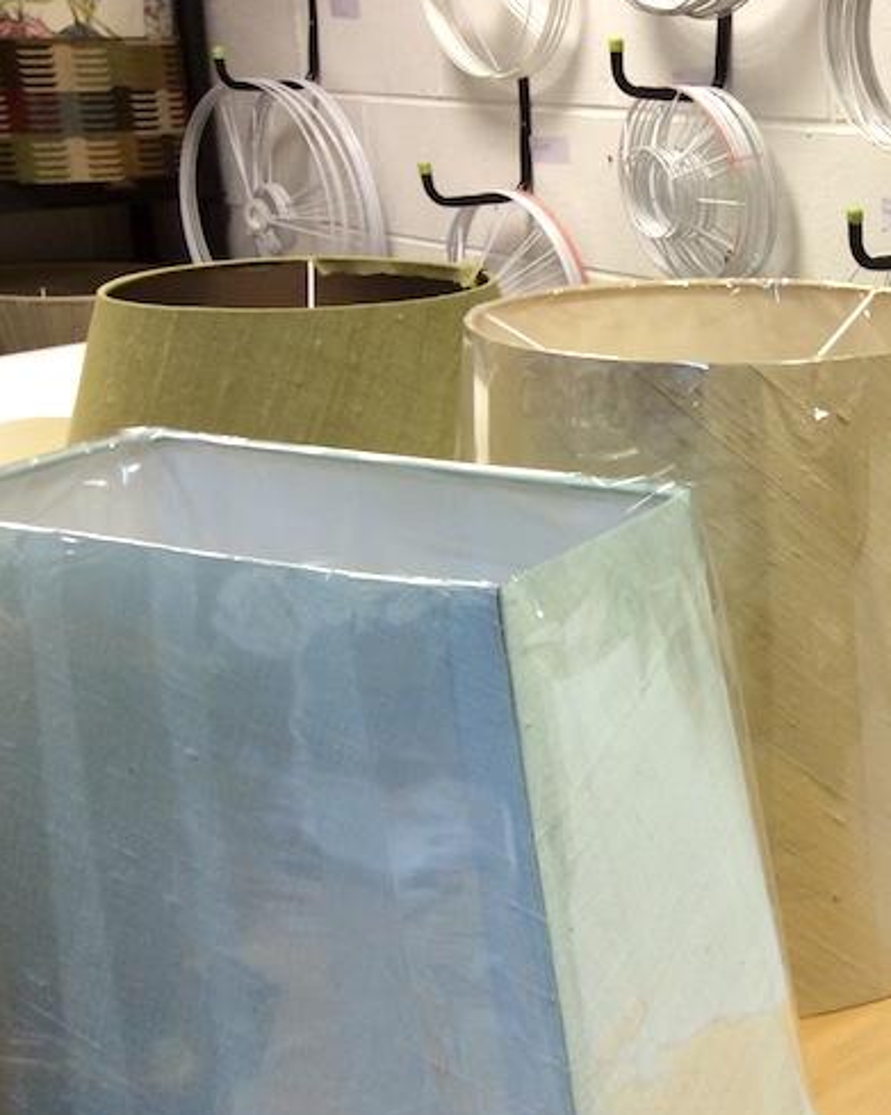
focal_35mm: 51
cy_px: 552
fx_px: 1682
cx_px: 873
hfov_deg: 28.1
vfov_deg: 36.7
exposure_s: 1/25
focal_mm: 3.3
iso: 40
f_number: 2.4
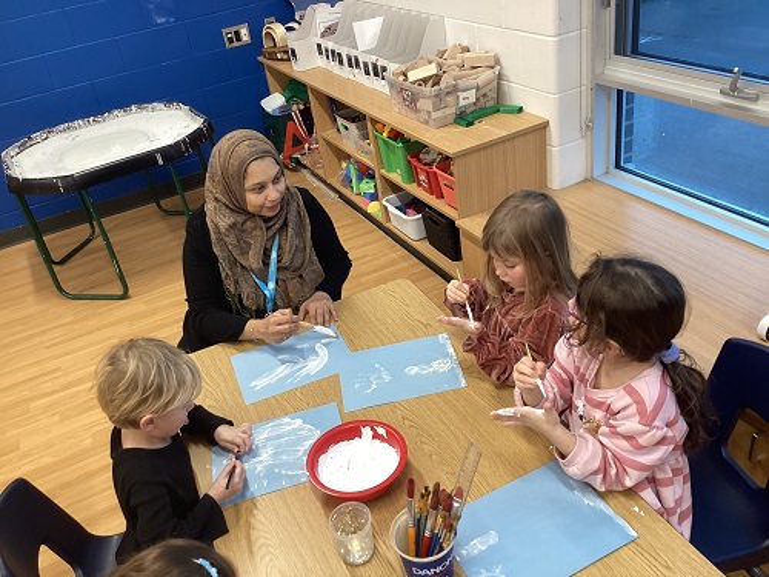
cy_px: 288
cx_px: 384
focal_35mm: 31
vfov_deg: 45.4
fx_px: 689
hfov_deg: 58.4
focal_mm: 3.3
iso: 125
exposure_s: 1/50
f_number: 2.4
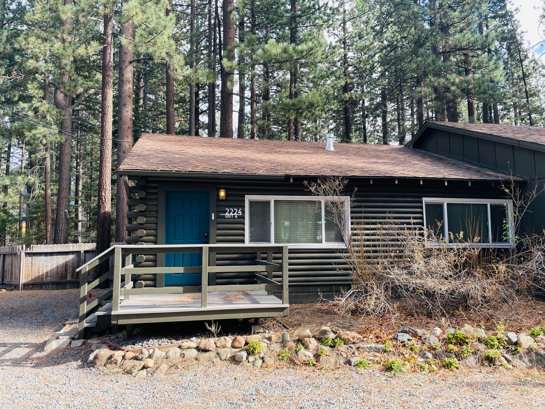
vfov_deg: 53.1
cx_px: 272
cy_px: 204
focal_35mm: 26
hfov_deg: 67.3
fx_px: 409
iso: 32
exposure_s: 1/351
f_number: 1.6
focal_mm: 4.2
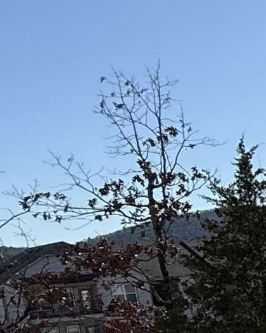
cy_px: 357
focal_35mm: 80
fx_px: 787
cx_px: 715
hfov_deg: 12.5
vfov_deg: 22.6
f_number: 2.2
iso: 50
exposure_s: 1/2976
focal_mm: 2.22
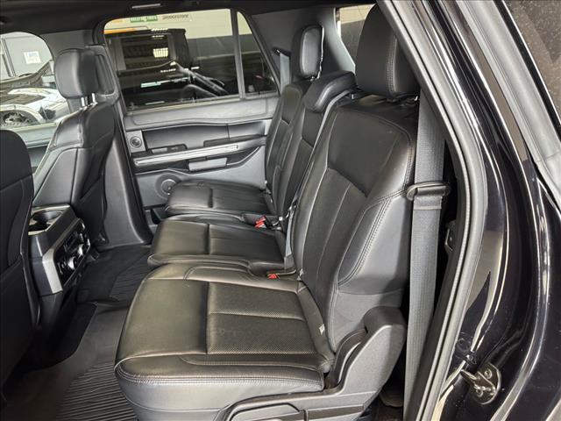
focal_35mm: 24
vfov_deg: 56.8
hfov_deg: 71.6
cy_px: 210
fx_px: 389
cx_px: 280
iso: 500
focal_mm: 6.76
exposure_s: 1/60
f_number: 1.78
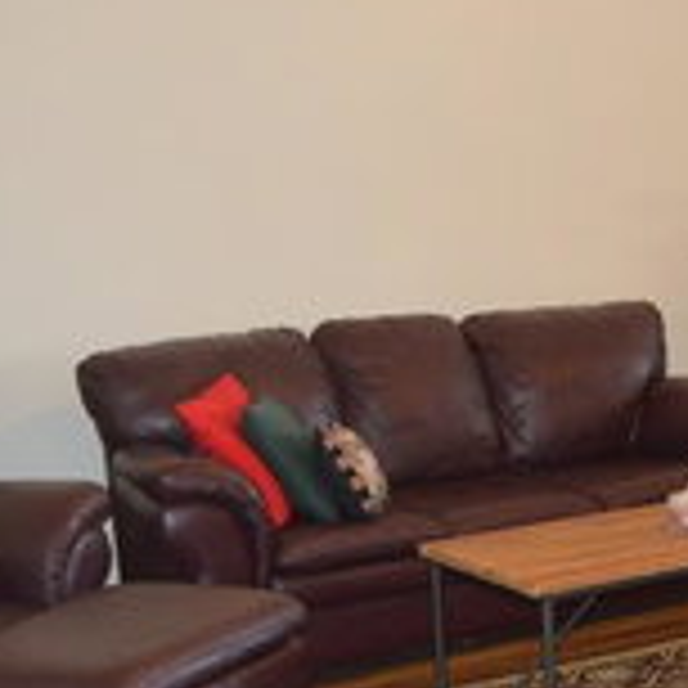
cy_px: 438
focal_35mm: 72
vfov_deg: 23.9
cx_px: 643
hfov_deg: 23.3
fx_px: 1619
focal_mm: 18
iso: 1400
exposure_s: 1/60
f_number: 3.5
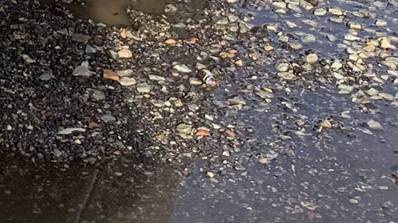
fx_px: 1635
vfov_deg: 7.0
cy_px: -454
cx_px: -400
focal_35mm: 155
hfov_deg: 12.3
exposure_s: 1/1299
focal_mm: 4.25
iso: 25
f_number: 1.8
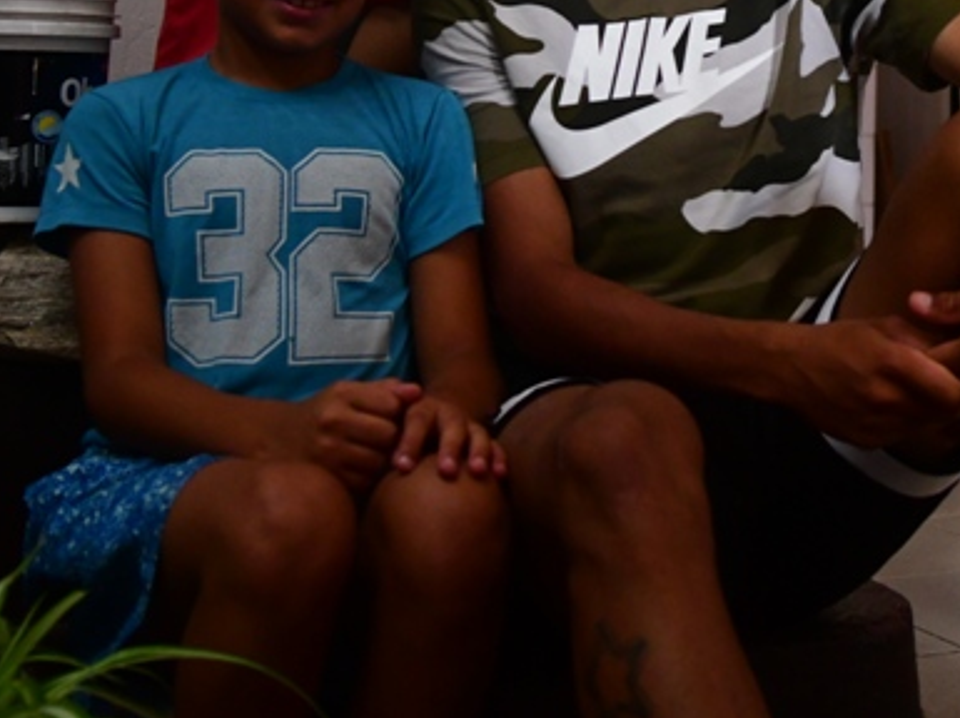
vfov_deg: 20.0
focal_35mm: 72
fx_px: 1995
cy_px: 59
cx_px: 713
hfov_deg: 26.7
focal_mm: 24
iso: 3200
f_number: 2.8
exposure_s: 1/250
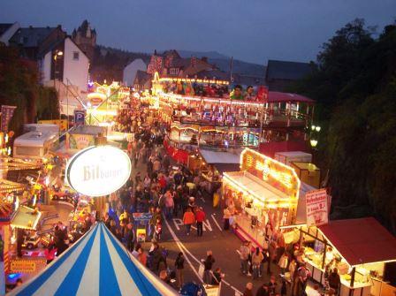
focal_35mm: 38
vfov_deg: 37.7
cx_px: 198
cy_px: 148
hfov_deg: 49.0
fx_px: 434
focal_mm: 8
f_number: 2.8
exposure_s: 1/15
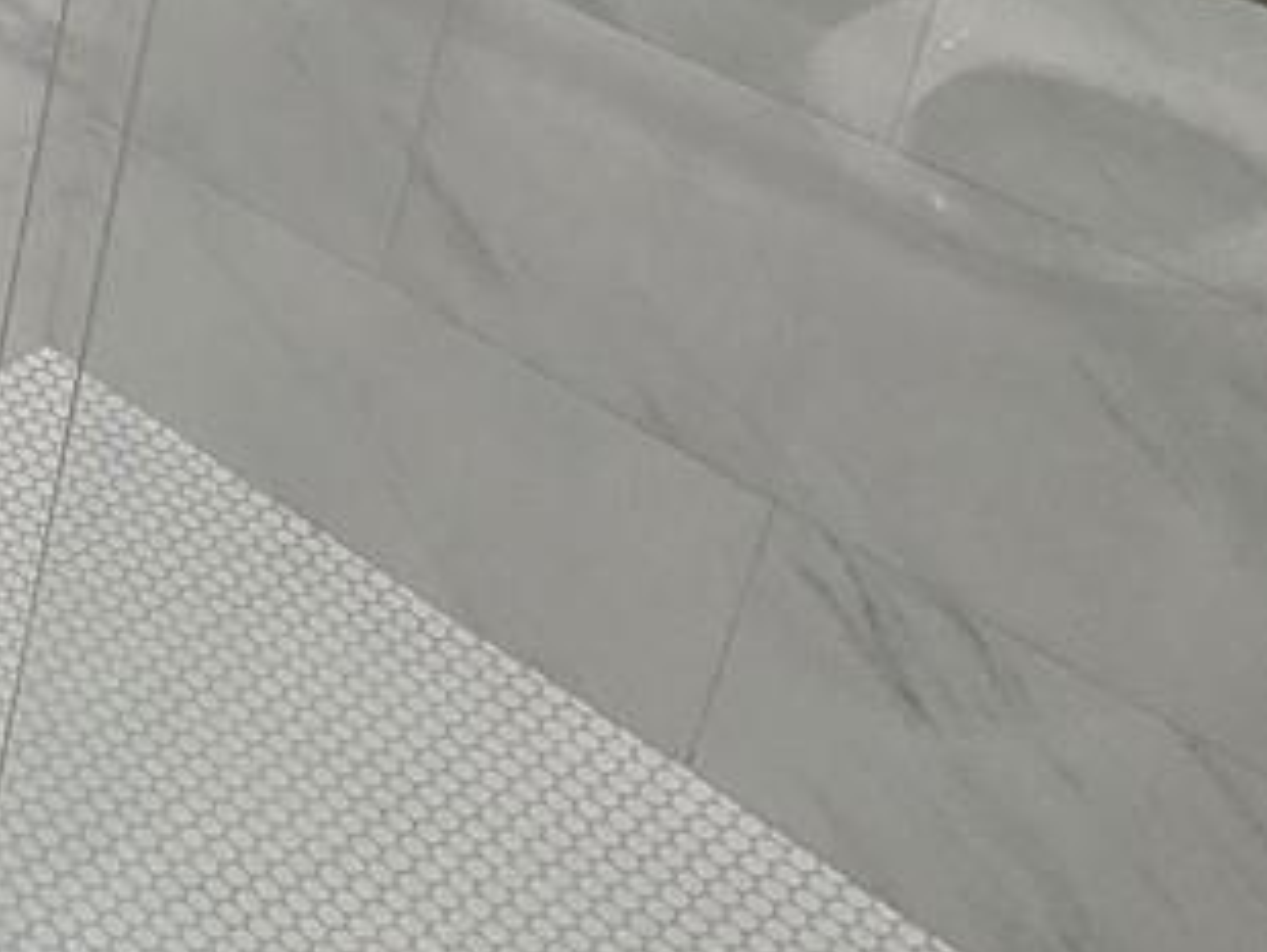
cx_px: -960
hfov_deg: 20.9
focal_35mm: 67
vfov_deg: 19.3
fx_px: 2454
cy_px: -470
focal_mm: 1.7
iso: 100
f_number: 2.2
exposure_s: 1/60
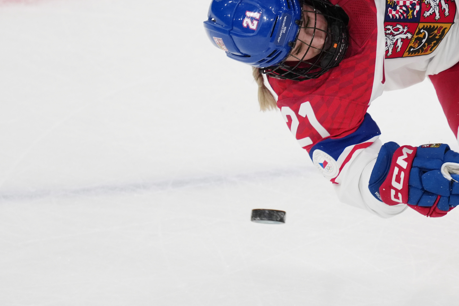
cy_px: -11
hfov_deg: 1.9
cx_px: 584
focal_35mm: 1063
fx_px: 13552
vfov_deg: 1.3
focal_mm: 400
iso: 1600
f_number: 2.8
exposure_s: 1/2500
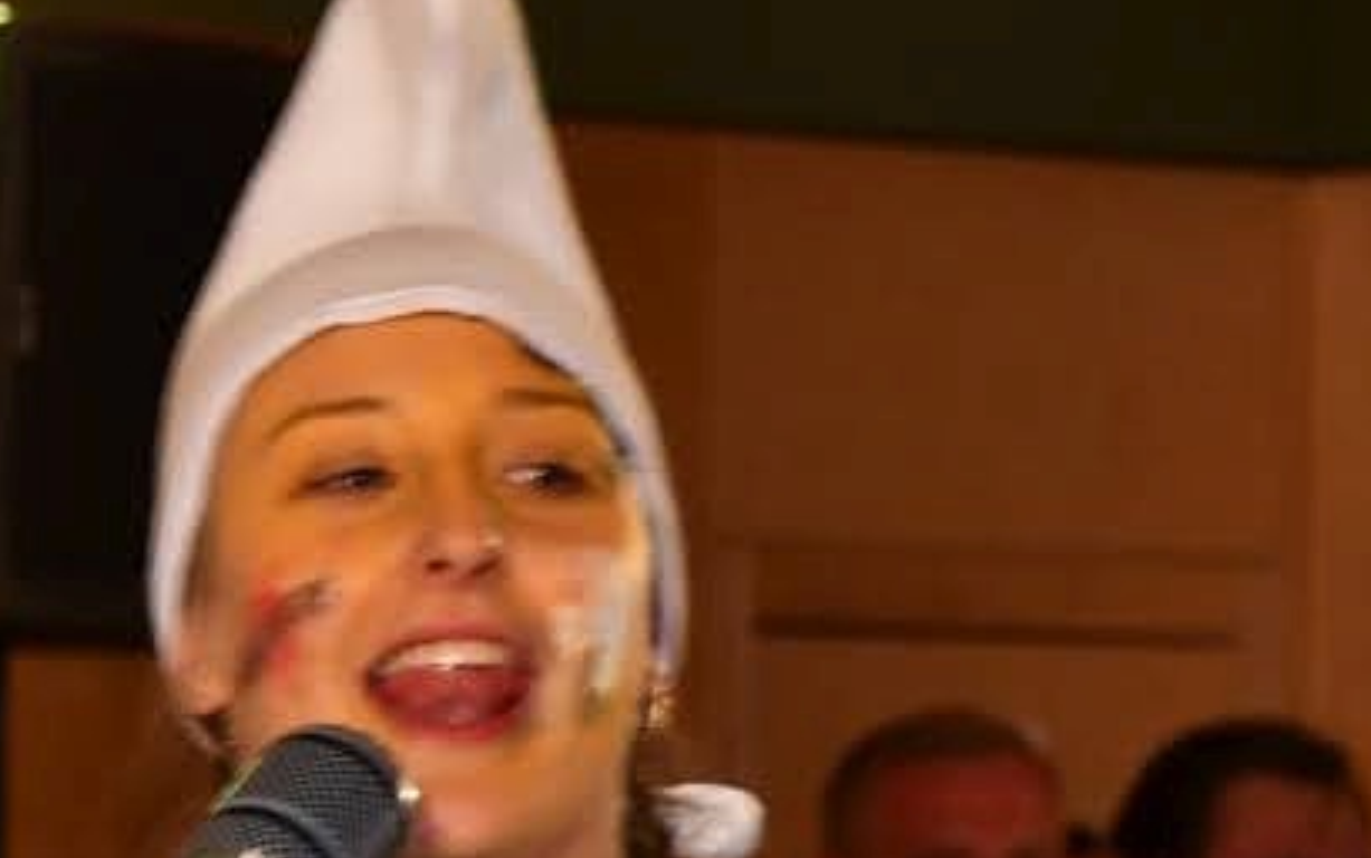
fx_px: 18092
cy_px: 1129
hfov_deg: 4.3
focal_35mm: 484
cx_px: -1207
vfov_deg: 2.7
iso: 720
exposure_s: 1/60
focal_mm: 80
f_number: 5
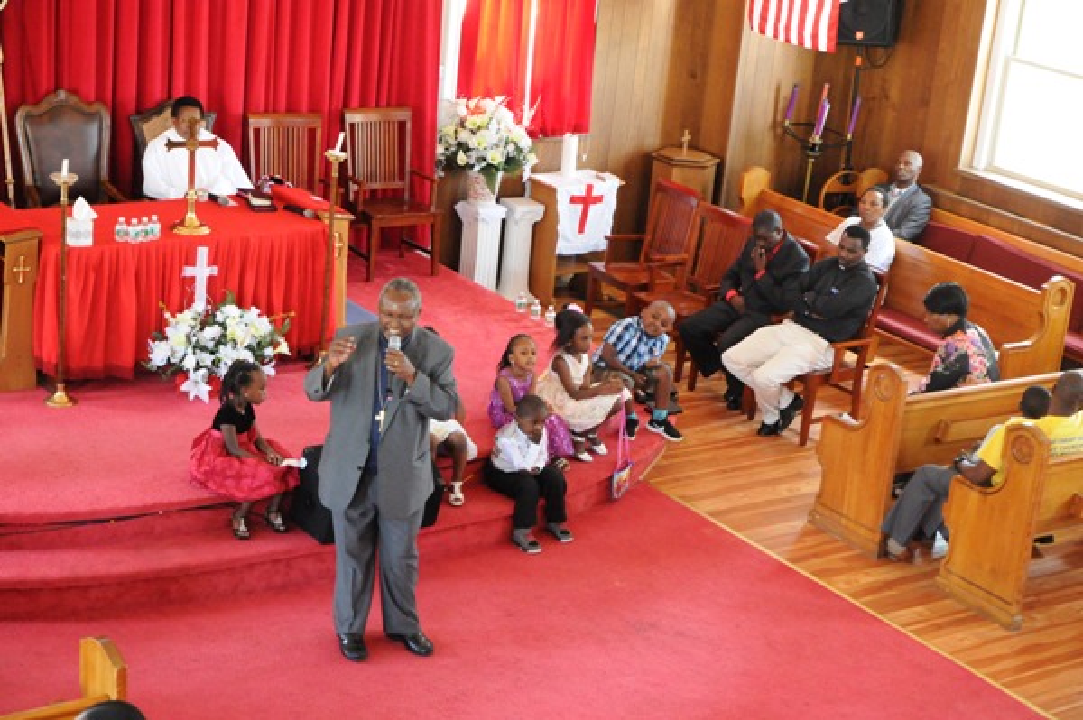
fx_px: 1984
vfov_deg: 20.6
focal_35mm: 66
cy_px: 360
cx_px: 542
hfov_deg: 30.5
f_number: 4
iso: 3200
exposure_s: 1/60
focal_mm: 44
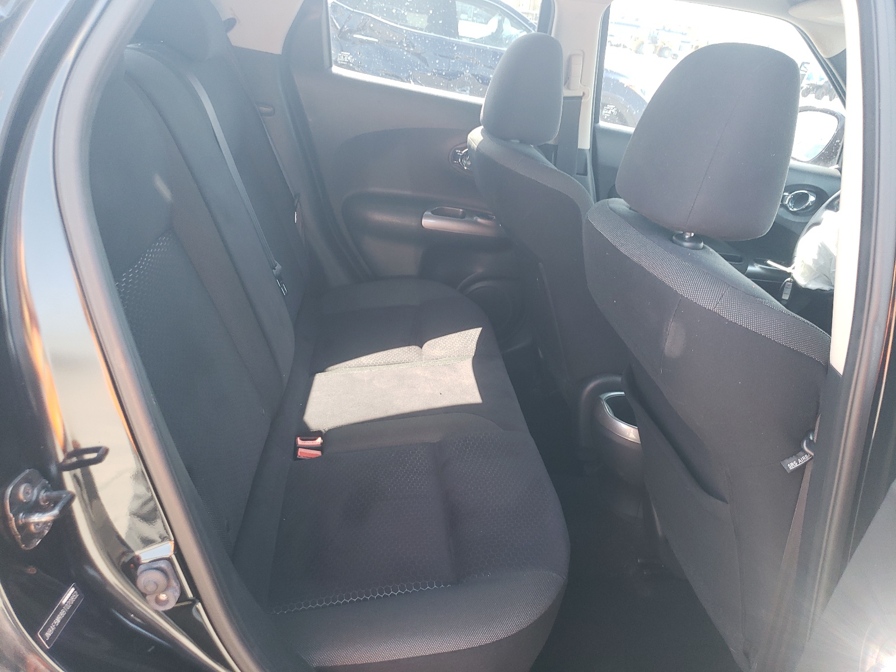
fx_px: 673
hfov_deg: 67.3
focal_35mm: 26
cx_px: 448
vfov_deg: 53.1
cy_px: 336
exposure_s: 1/120
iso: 83
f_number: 1.5
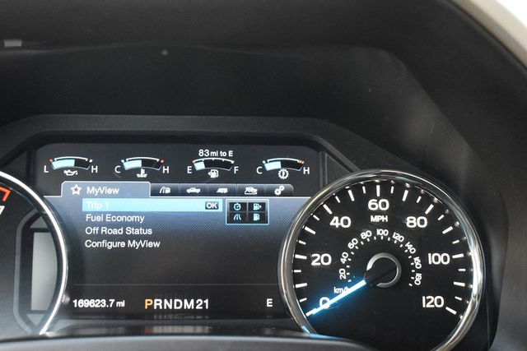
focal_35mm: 51
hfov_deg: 38.9
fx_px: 747
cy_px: 176
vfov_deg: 26.5
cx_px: 264
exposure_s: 1/125
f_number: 4.5
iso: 3600
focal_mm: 34
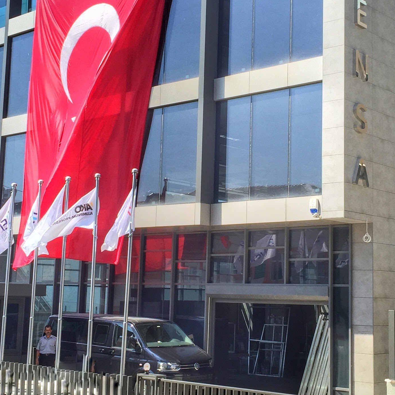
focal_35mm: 60
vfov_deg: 28.6
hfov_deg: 28.5
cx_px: 236
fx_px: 775
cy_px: 180
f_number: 2.2
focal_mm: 4.15
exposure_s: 1/760
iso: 32
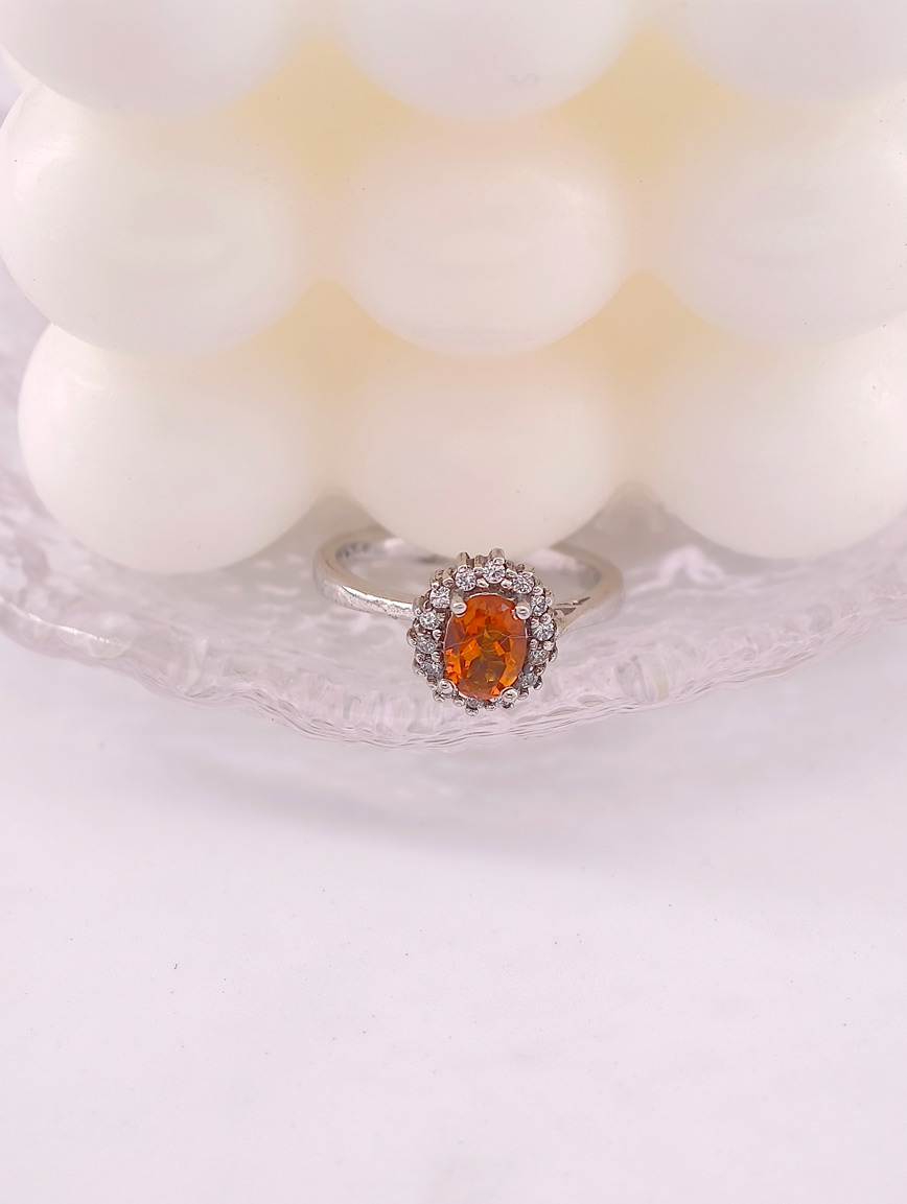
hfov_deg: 11.4
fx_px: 4531
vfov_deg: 15.1
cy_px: 602
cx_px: 454
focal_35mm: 130
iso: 125
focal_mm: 22.48
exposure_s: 1/200
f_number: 2.67
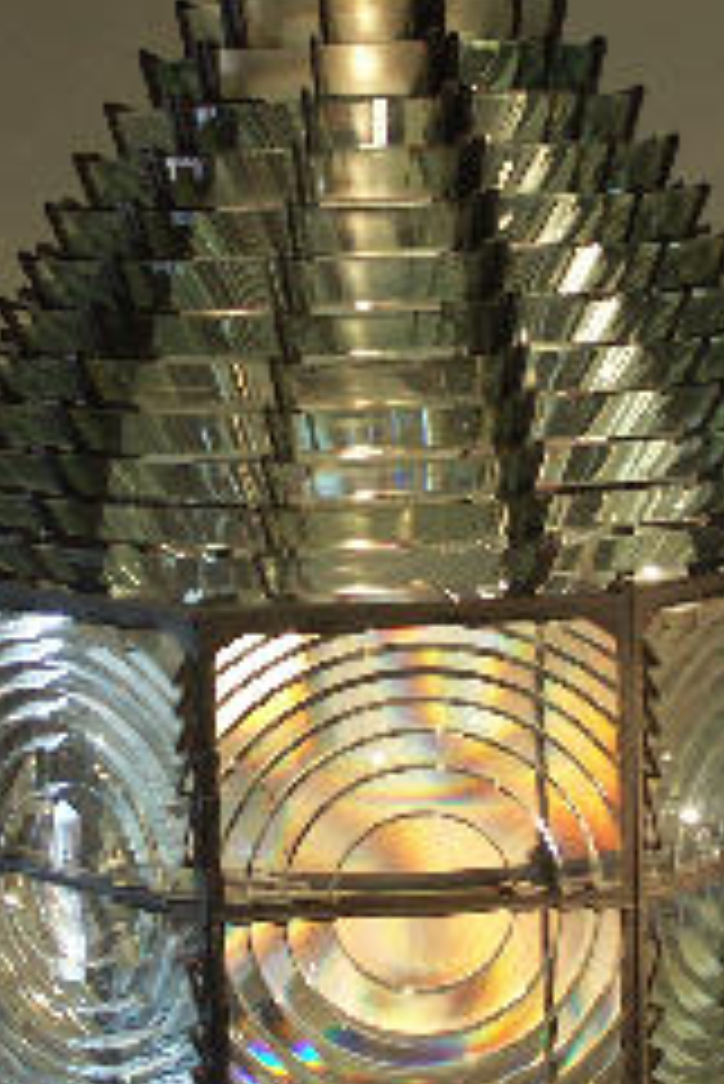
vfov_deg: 26.6
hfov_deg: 18.0
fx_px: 2289
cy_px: 562
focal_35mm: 76
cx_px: 402
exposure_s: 1/15
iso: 100
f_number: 2.8
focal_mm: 8.5
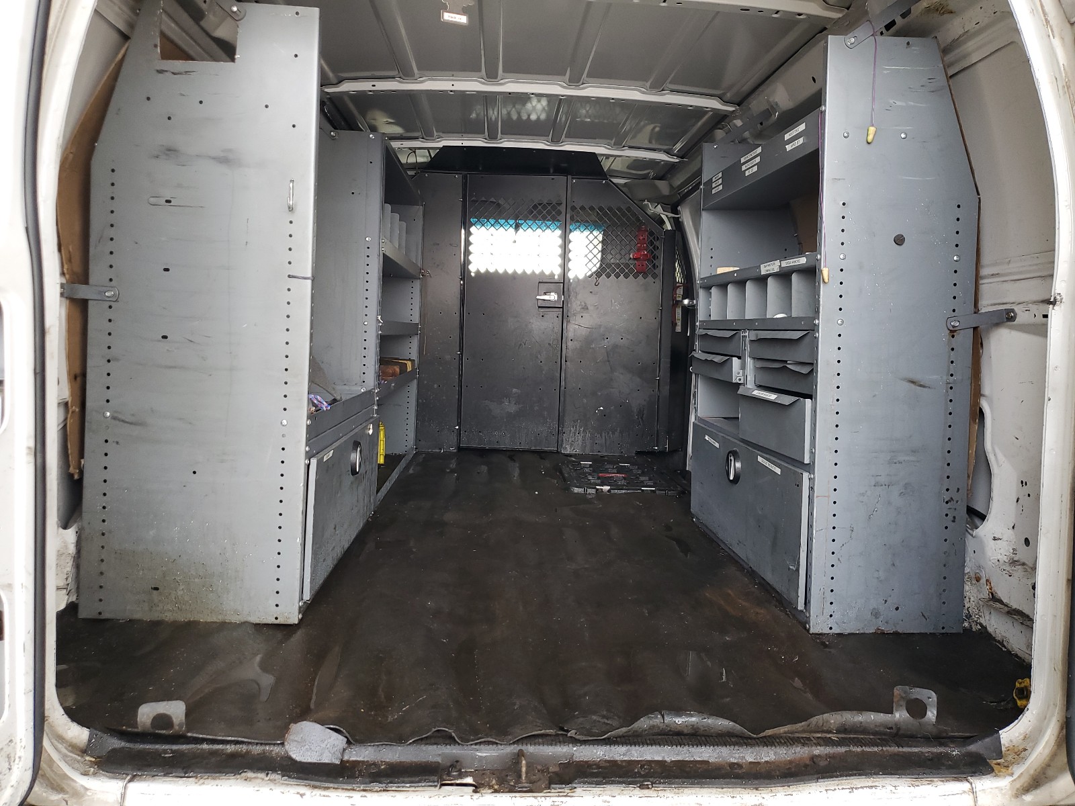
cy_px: 403
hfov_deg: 67.3
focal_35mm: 26
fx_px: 807
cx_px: 538
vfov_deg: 53.1
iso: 65
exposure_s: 1/60.2
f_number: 1.5
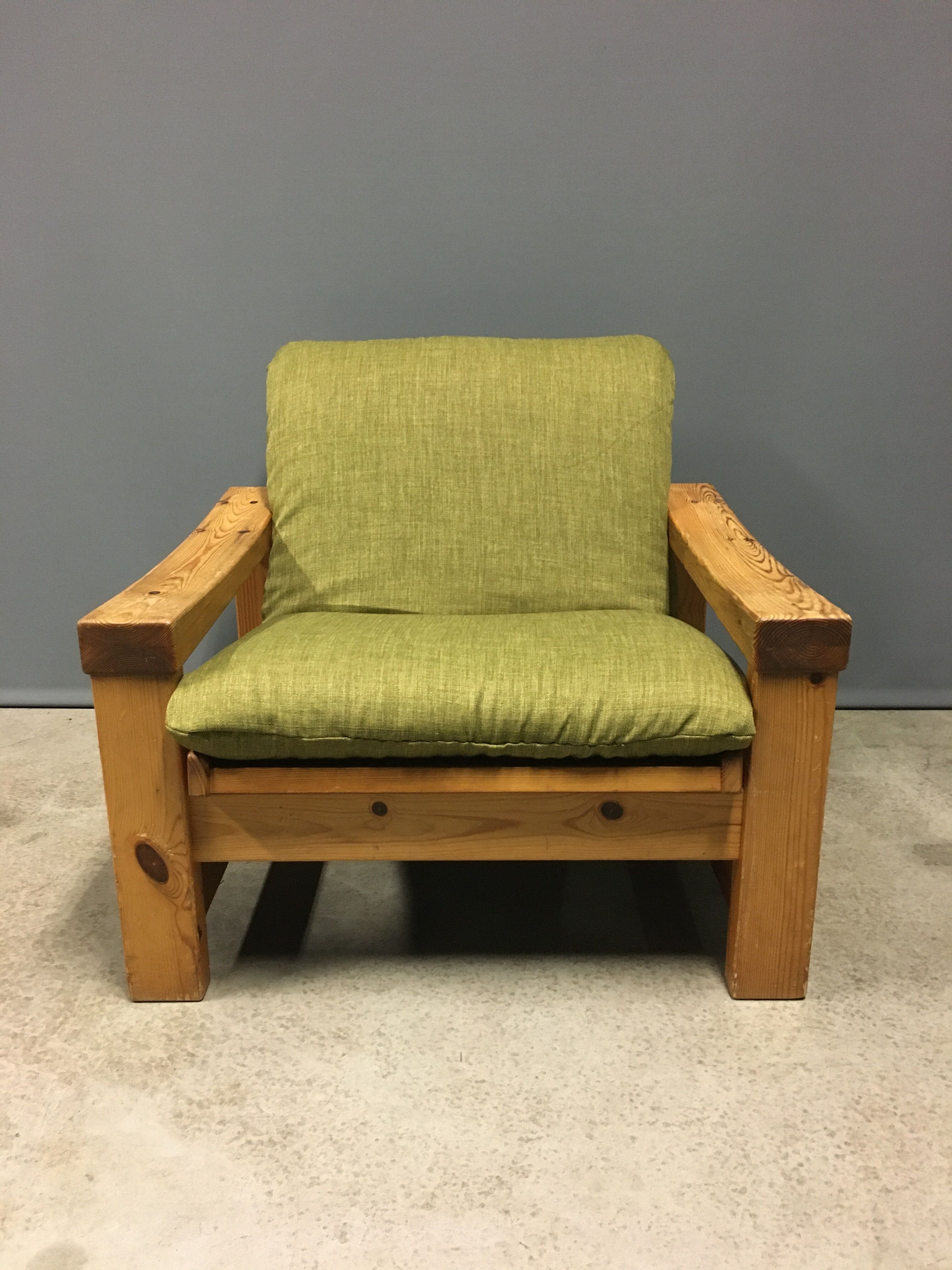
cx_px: 476
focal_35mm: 29
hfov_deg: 48.2
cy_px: 635
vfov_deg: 61.7
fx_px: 1063
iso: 250
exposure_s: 1/17
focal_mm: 4.15
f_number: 2.2
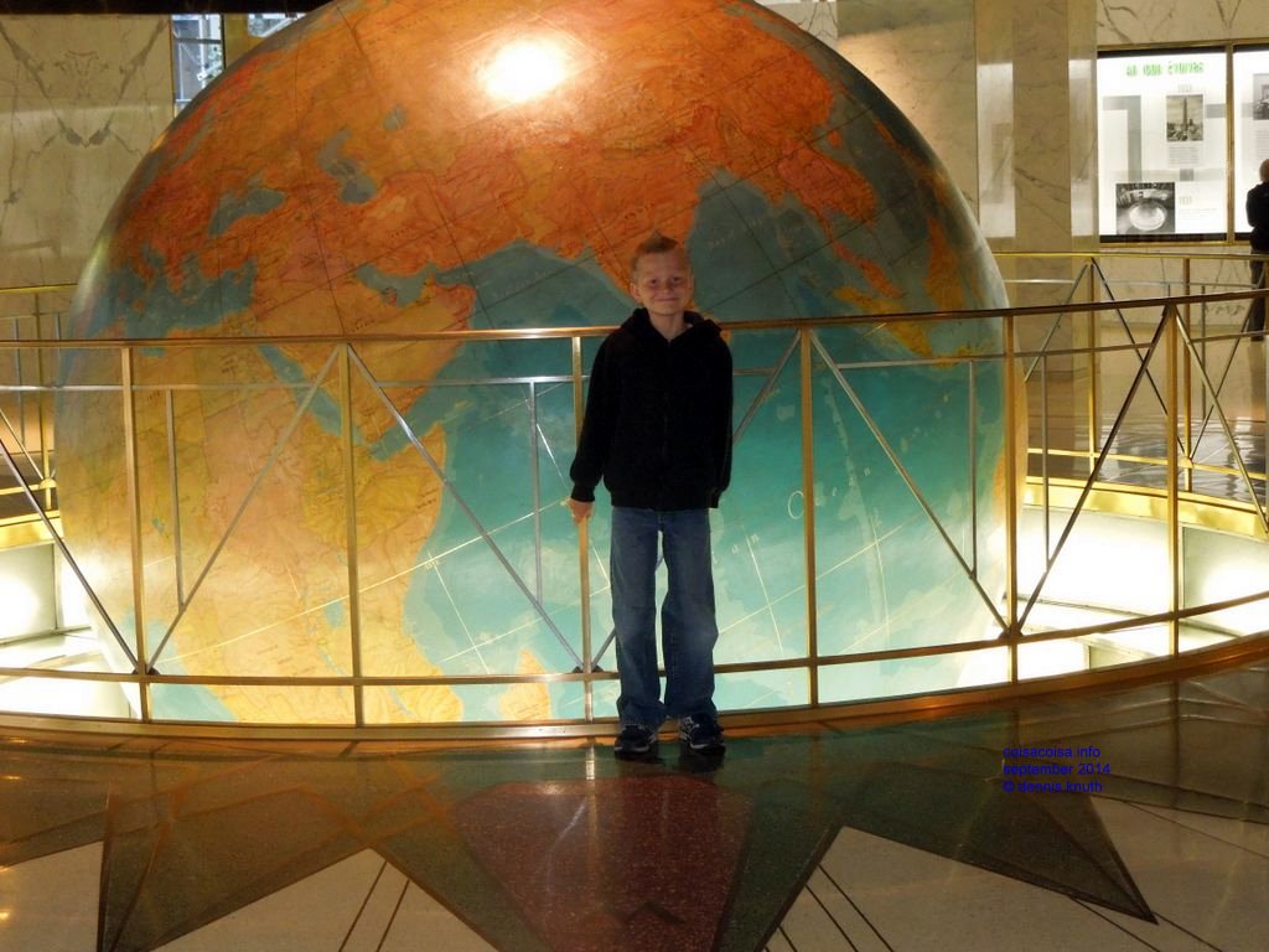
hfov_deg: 28.2
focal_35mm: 69
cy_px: 476
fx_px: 2529
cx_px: 634
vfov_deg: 21.3
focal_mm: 12.5
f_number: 4.4
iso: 800
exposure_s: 1/40
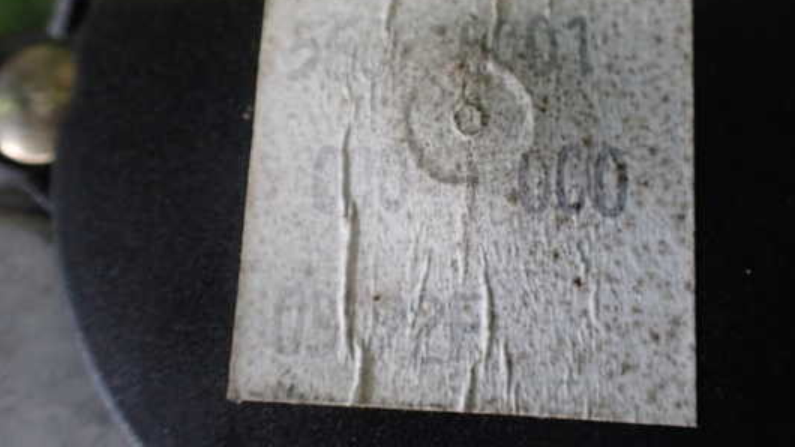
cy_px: 160
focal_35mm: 37
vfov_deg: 31.8
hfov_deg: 53.9
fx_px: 780
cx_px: 448
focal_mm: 5.4
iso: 800
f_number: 2.3
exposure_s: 1/100
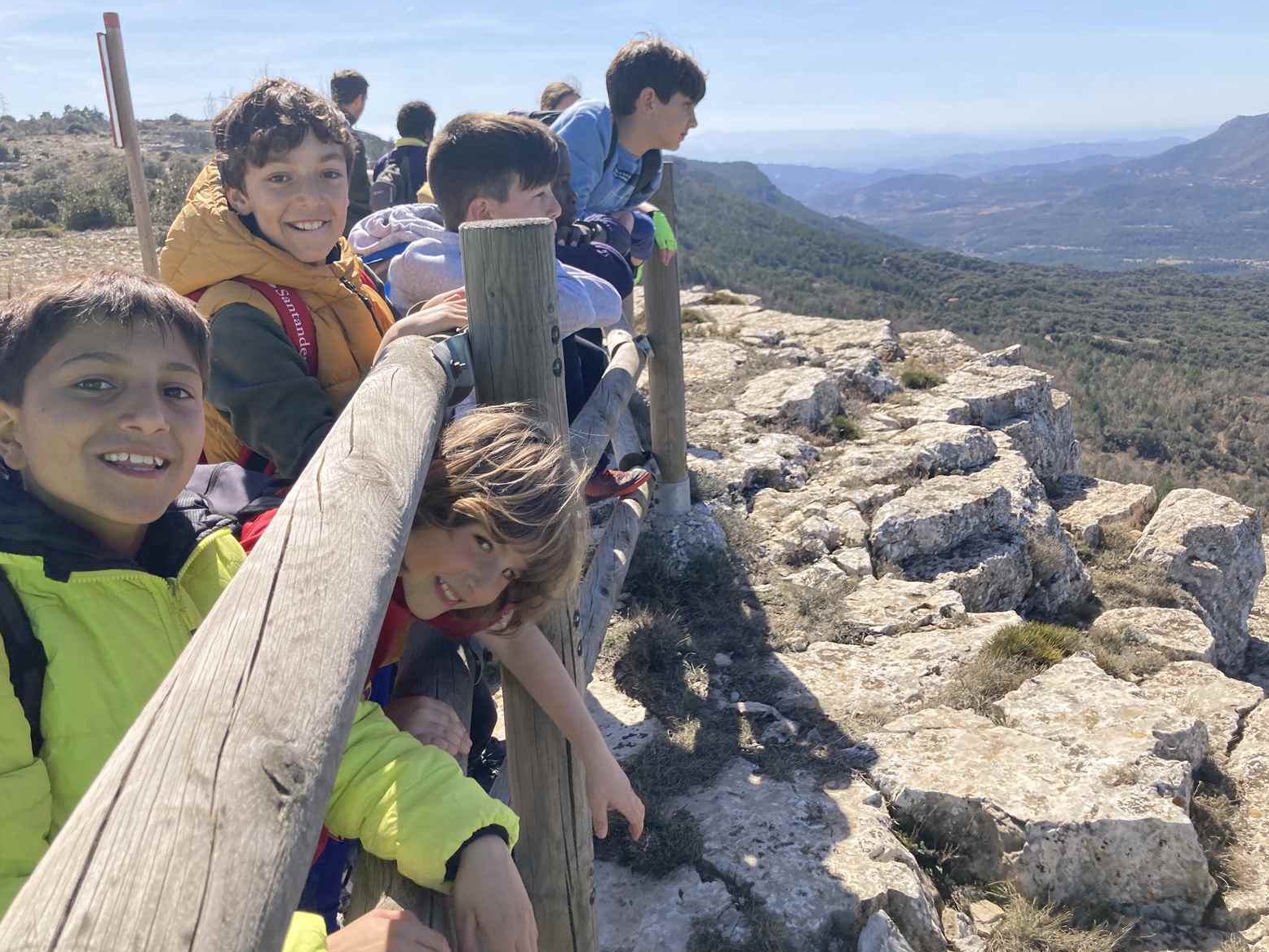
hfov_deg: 61.7
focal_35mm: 29
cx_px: 643
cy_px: 477
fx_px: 1063
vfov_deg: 48.2
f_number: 1.8
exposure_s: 1/1333
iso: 20
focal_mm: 3.99
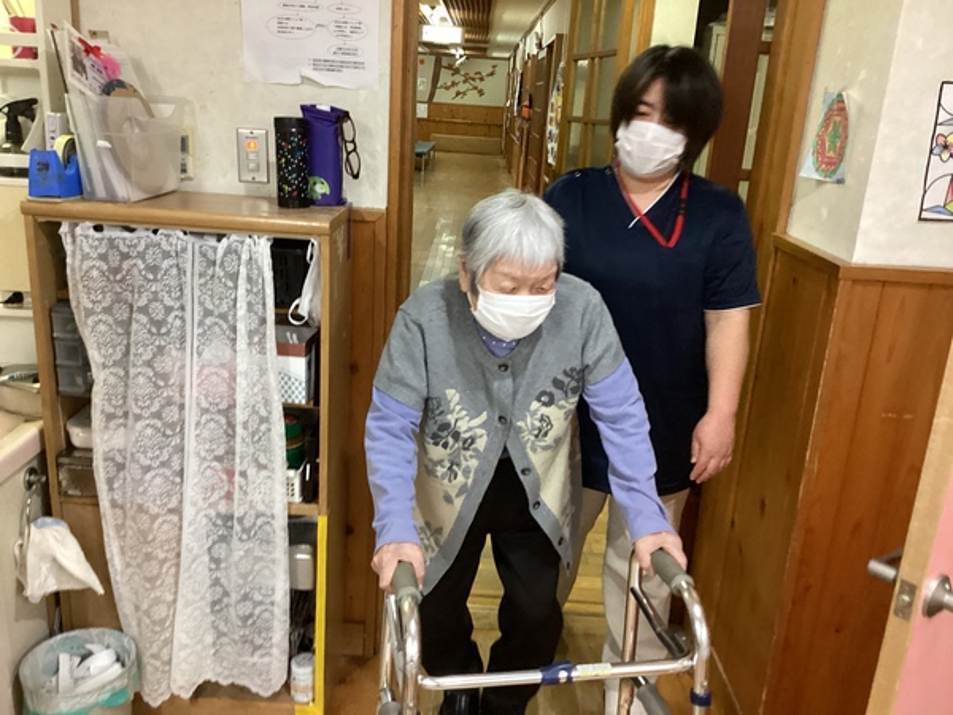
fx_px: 853
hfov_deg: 58.4
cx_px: 476
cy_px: 358
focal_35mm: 31
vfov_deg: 45.4
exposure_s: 1/40
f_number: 2.4
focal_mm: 3.3
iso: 320
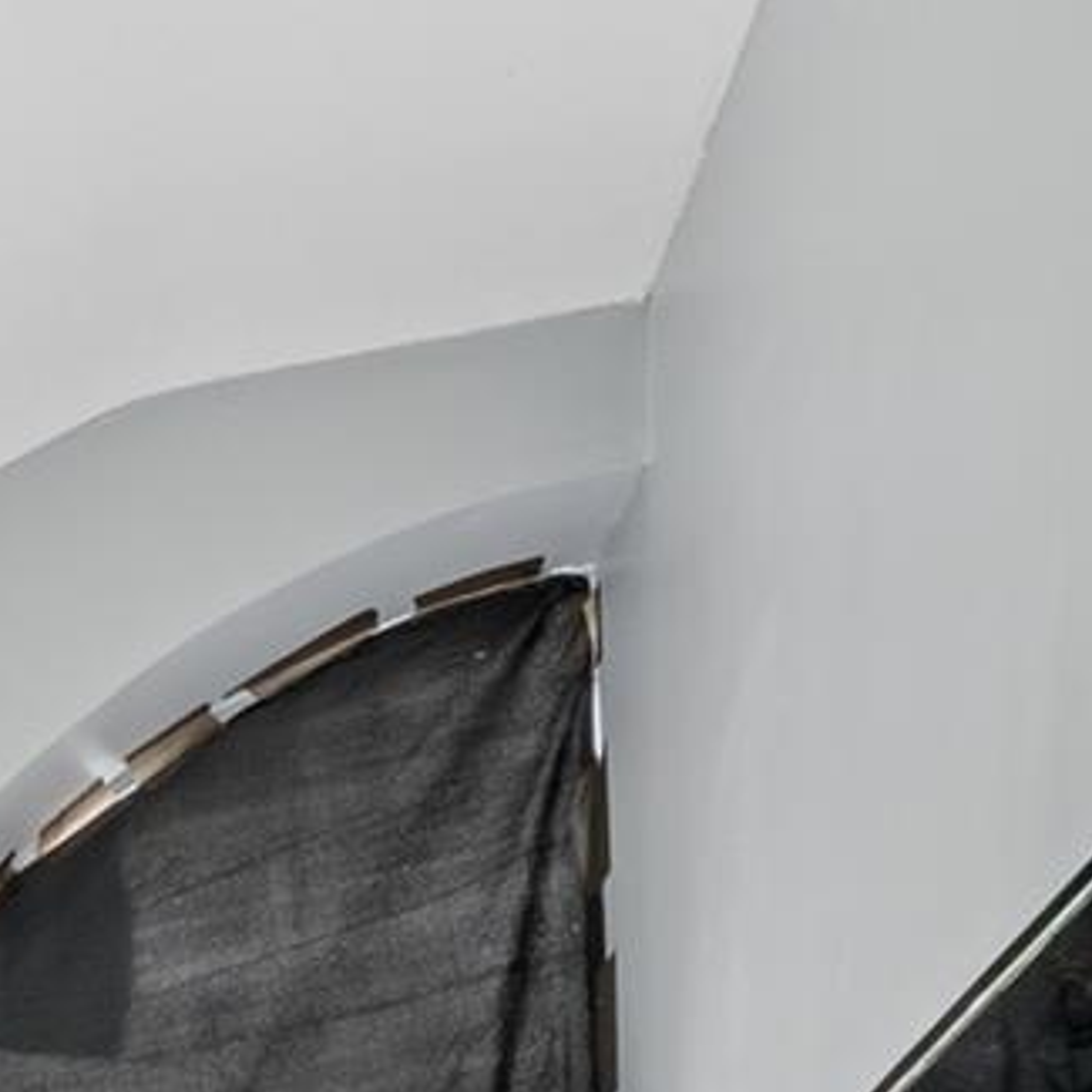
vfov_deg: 15.3
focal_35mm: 91
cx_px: -1858
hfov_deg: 12.5
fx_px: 3248
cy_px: 2182
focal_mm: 17
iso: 100
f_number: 11
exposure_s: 1.6
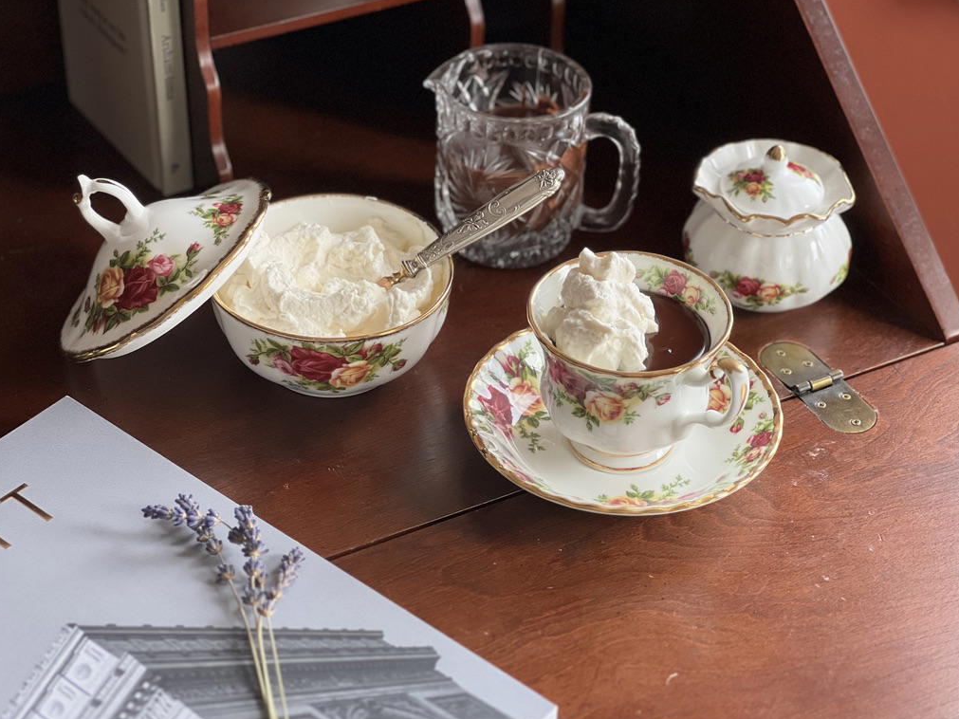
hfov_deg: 25.0
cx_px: 480
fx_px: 2161
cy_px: 360
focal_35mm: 78
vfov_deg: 18.9
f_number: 2.8
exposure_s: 1/100
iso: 250
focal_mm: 9
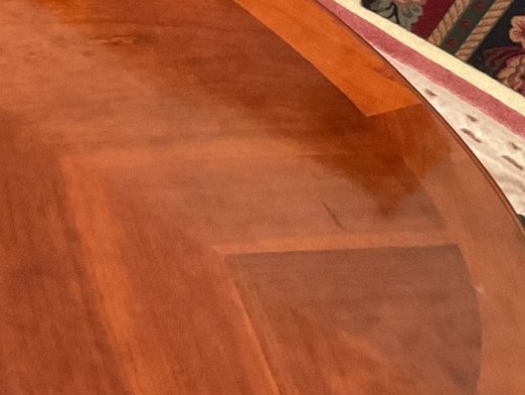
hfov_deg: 21.3
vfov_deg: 17.6
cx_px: -140
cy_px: 175
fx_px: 1275
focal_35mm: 84
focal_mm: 3
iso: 400
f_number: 1.8
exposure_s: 1/30
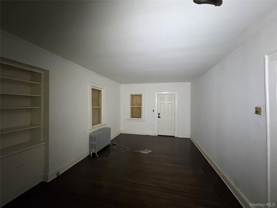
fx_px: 112
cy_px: 104
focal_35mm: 14
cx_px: 138
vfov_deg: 85.7
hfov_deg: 102.1
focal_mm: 2.22
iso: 1250
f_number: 2.2
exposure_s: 1/30
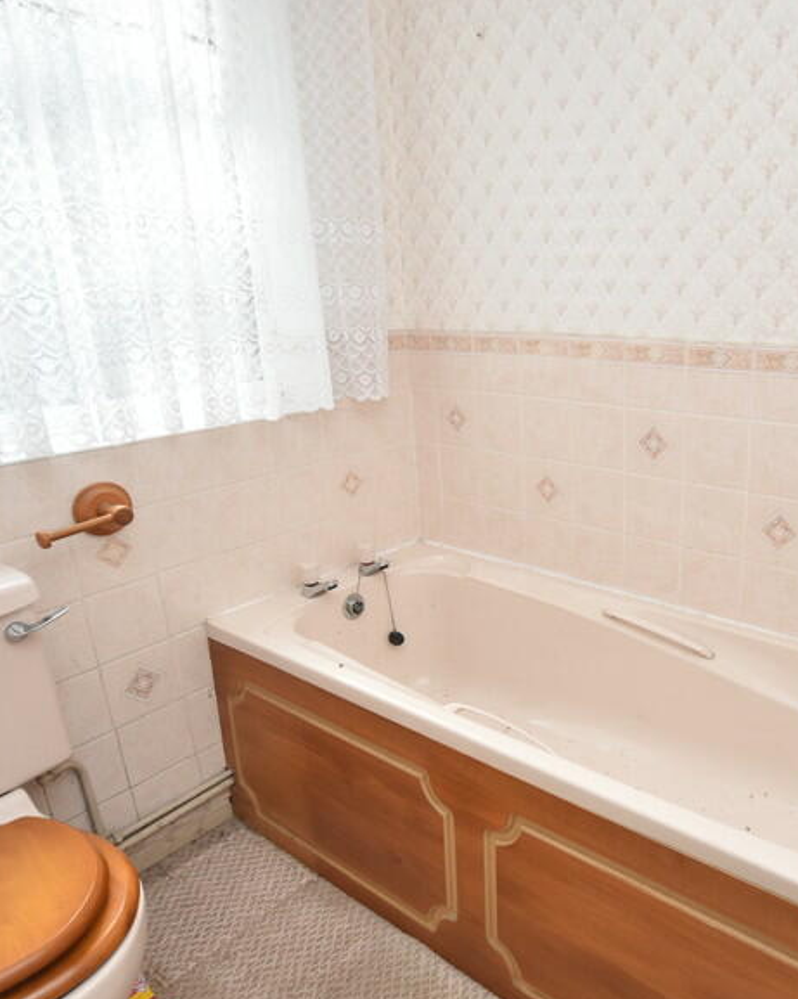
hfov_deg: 54.9
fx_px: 739
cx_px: 568
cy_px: 531
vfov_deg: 68.1
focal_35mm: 25
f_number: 5
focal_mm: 10
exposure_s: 1/200
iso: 280
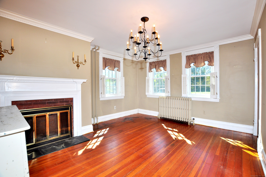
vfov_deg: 77.2
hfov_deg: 100.5
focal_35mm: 15
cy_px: 88
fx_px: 111
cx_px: 133
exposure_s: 1/125
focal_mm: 10
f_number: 5.6
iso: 200
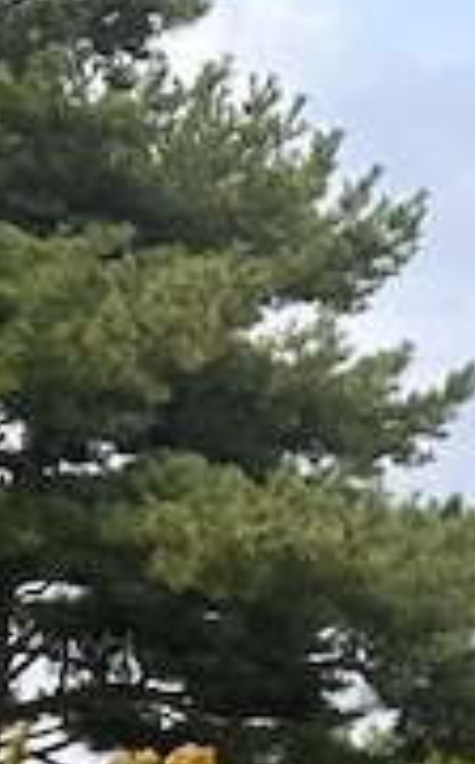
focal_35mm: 340
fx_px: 7065
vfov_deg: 6.1
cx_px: 1018
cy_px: 1146
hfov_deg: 3.8
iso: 64
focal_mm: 6.86
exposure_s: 1/3257
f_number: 1.78
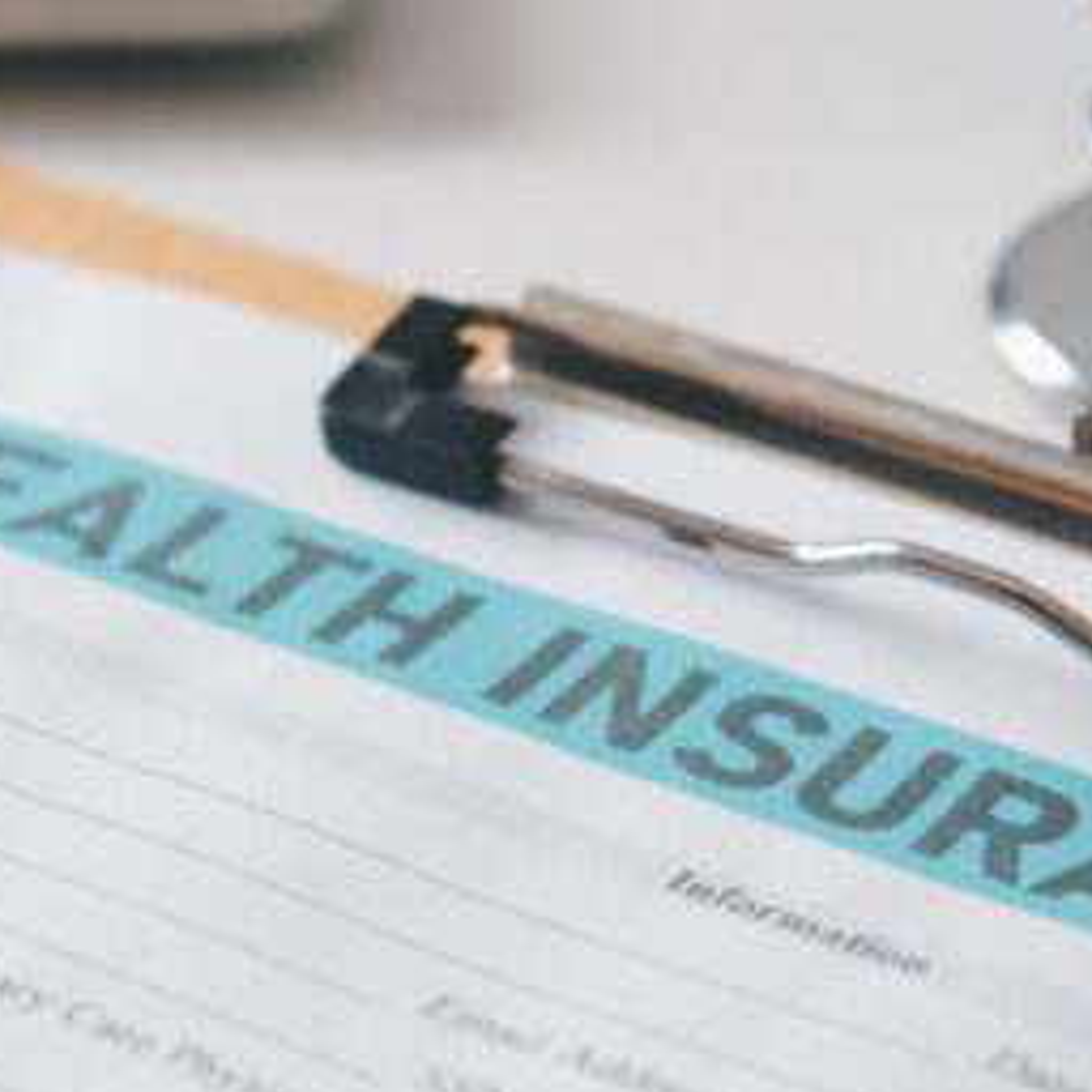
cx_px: 380
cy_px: 806
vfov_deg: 8.6
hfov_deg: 8.6
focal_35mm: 204
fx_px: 7281
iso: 200
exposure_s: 1/125
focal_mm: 60
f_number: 4
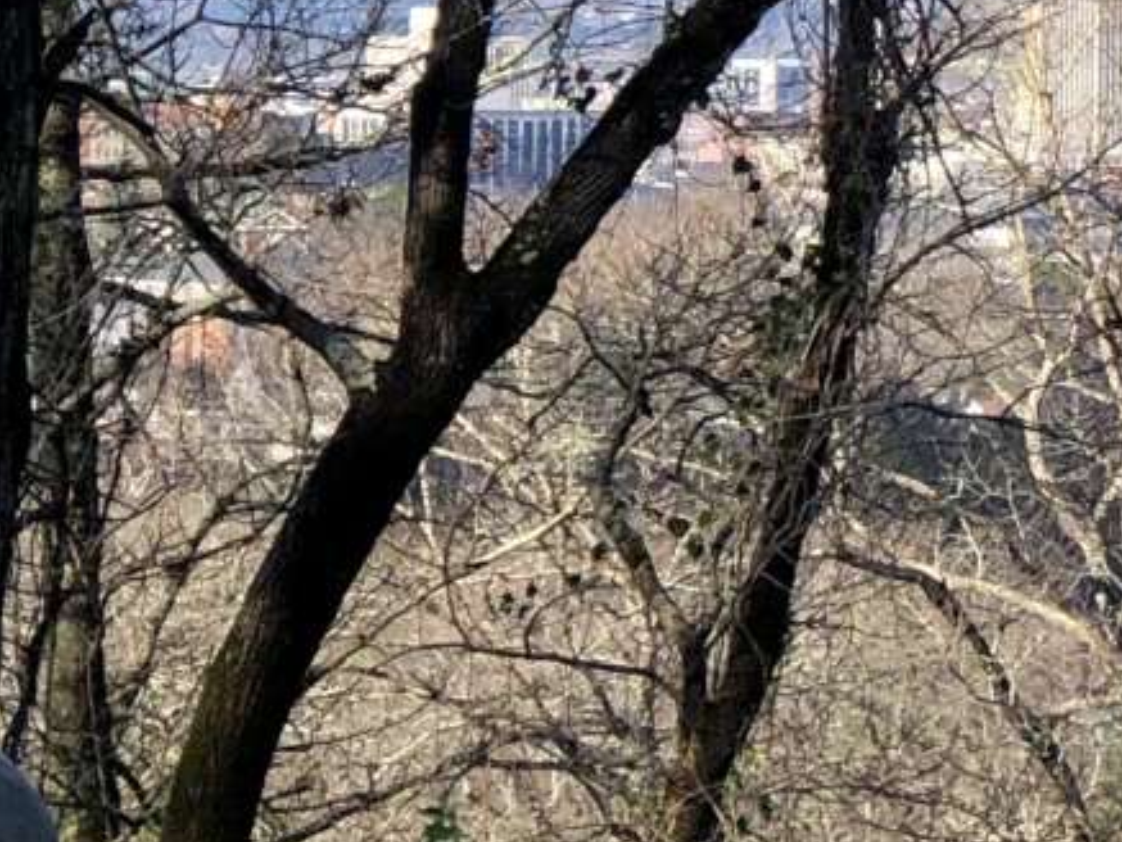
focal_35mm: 267
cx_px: 1764
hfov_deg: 7.3
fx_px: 8657
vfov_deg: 5.6
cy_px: 295
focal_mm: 6.6
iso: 20
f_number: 2.8
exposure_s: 1/592
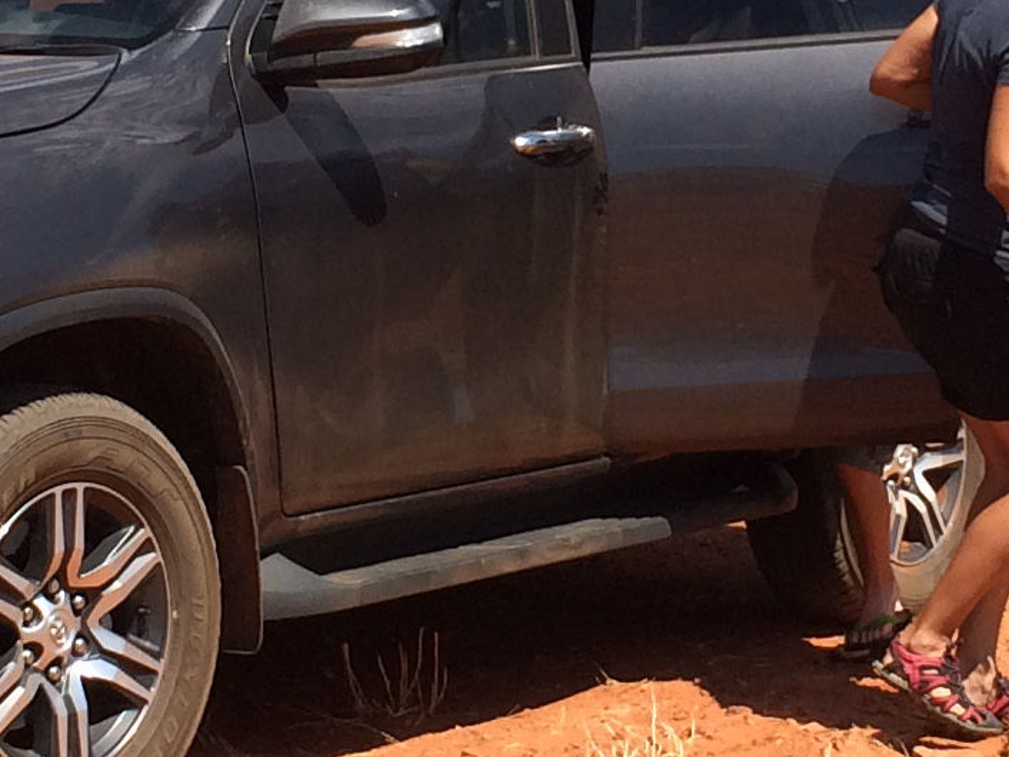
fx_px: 3907
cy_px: 100
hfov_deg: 14.7
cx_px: 686
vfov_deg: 11.0
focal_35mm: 134
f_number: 2.2
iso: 32
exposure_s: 1/2160
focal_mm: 4.15
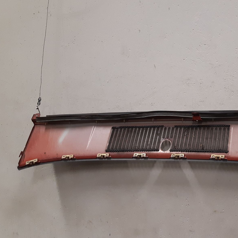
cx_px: 205
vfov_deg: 41.8
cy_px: 125
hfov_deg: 39.4
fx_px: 311
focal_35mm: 40
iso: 160
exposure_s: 1/50
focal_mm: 3.93
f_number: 1.7
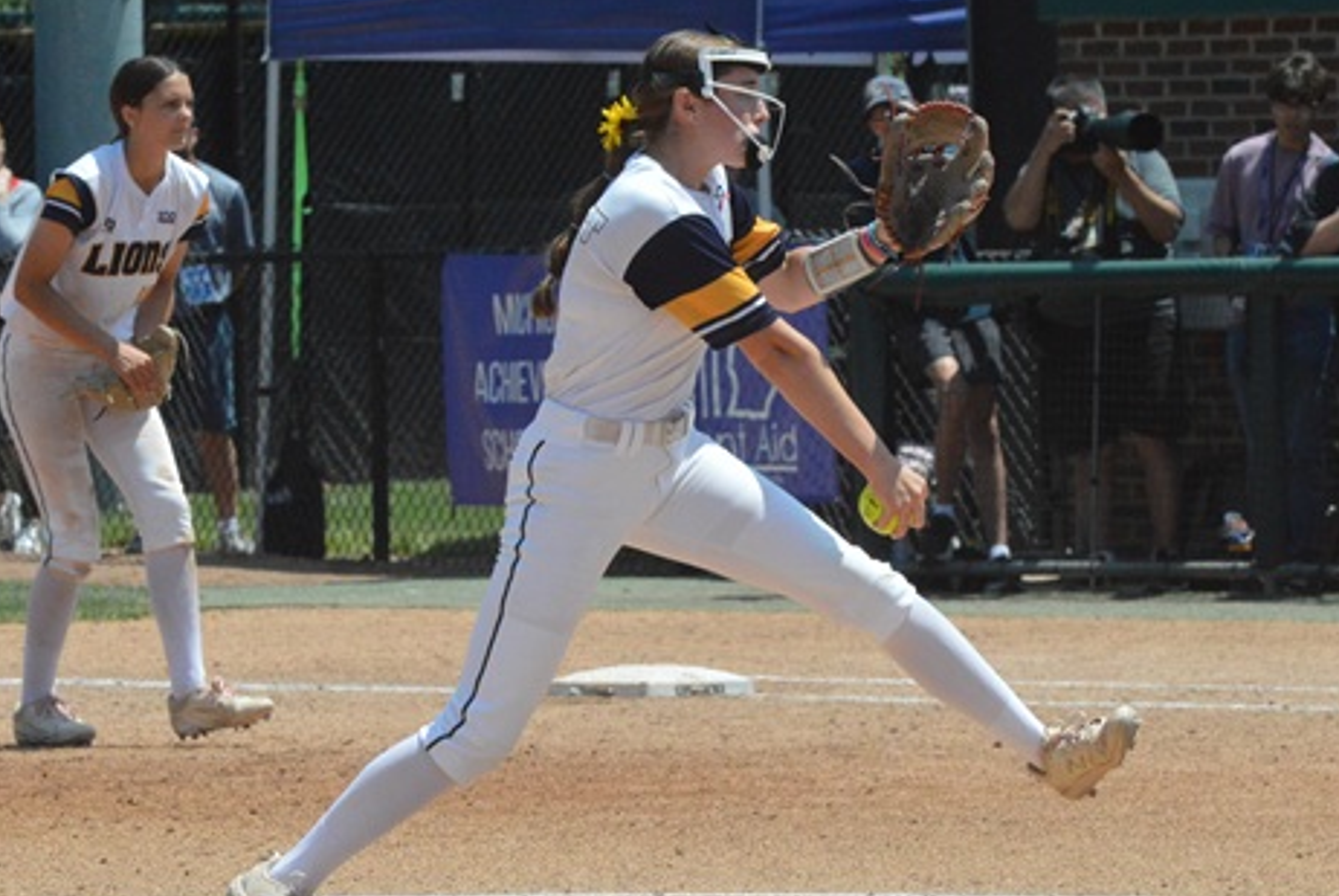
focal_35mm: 351
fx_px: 13067
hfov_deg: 5.9
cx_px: 771
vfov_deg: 3.9
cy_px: 519
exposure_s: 1/4000
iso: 3200
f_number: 11
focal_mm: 180
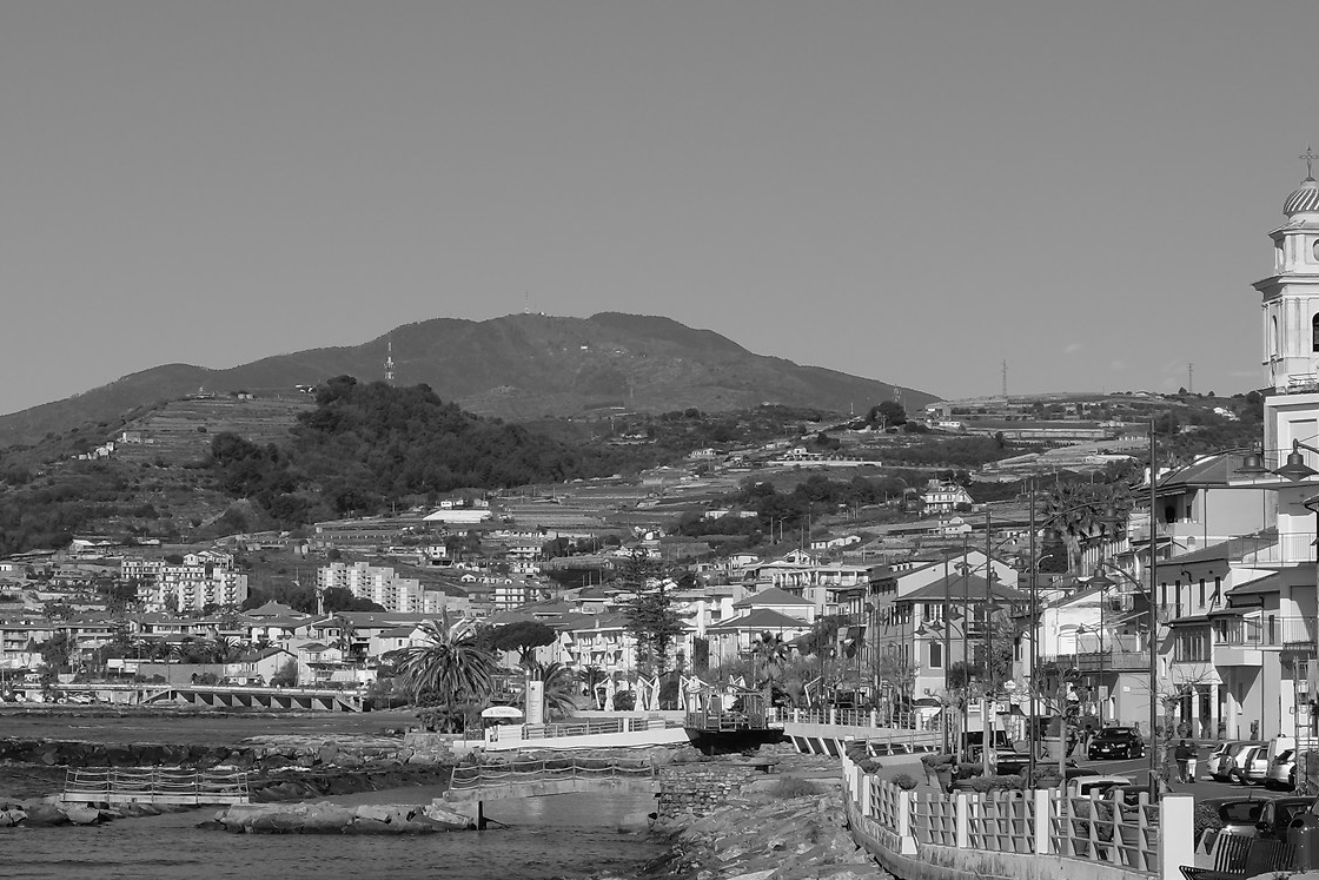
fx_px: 3847
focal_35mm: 105
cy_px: 404
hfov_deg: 19.3
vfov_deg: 13.0
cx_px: 271
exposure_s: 1/500
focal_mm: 32.9
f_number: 10
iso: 200
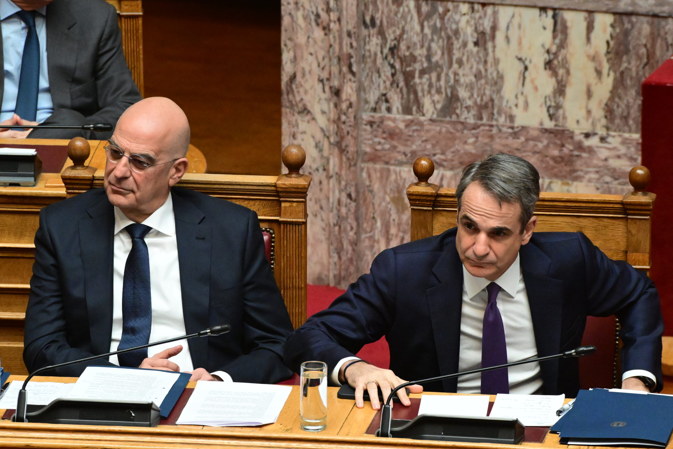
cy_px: 224
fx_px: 8412
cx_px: 336
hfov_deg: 4.6
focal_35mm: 450
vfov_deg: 3.1
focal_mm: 300
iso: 8000
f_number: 6.3
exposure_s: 1/500
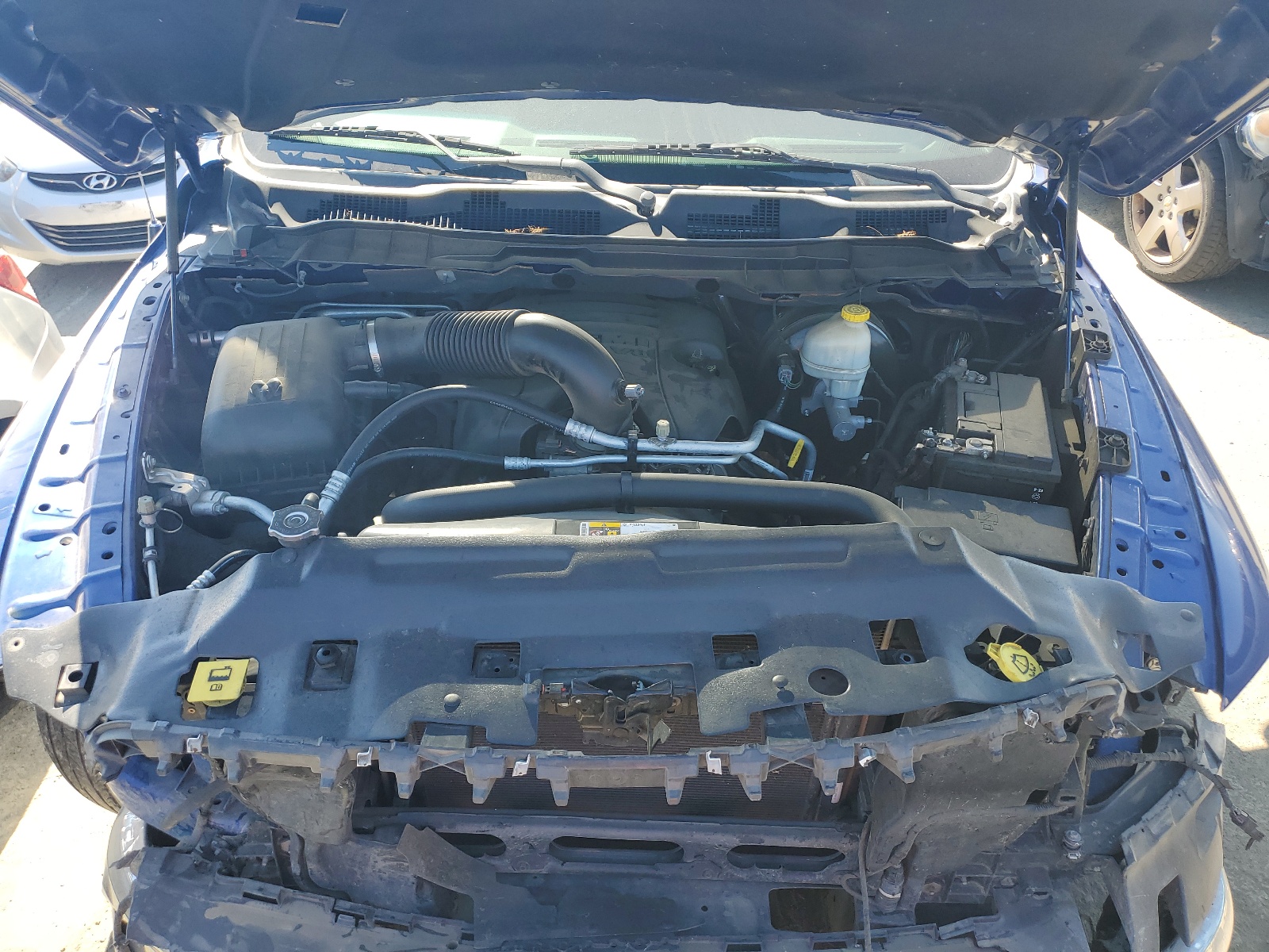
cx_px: 634
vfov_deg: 53.1
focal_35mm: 26
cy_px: 476
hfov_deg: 67.3
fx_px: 953
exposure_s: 1/476
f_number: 1.5
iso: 50
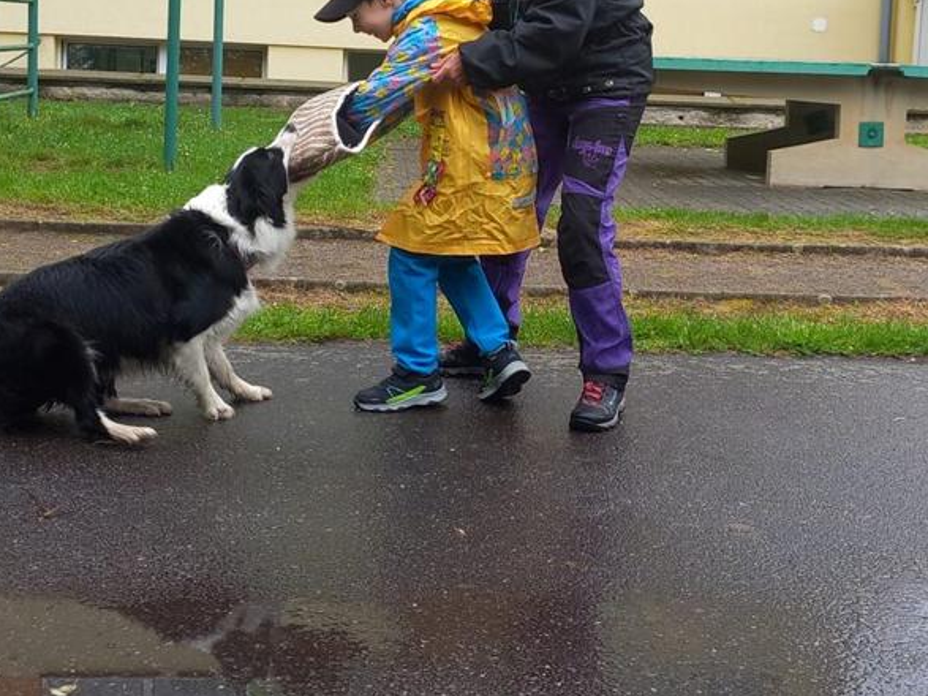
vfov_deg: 25.5
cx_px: 520
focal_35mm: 57
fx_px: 1528
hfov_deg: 33.7
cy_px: 207
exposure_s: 1/138
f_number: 1.8
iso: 50
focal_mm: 4.65
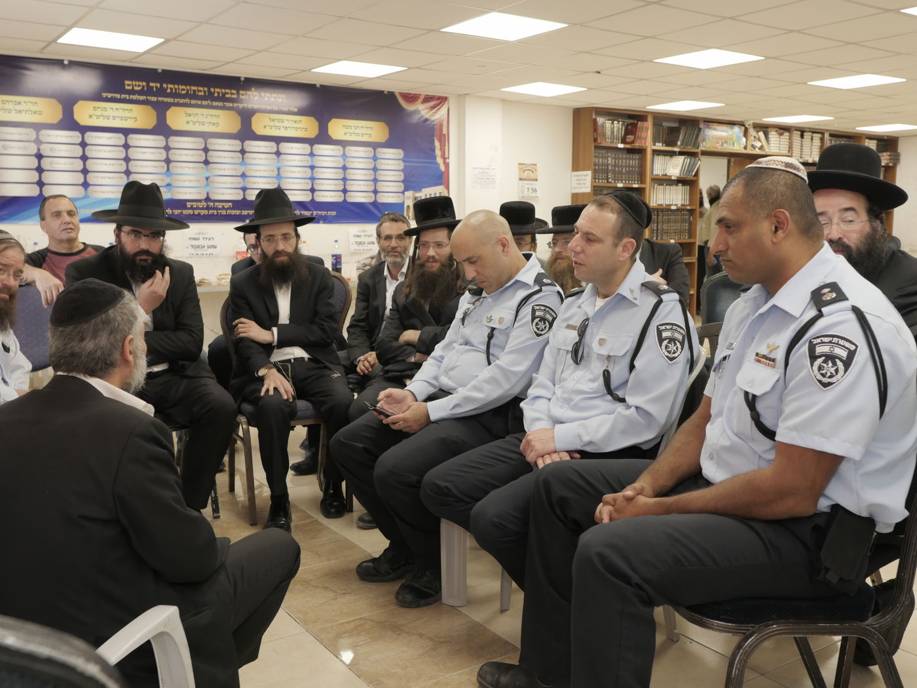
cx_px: 458
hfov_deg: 56.8
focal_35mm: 32
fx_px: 848
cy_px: 344
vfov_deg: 44.2
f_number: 2.8
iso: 640
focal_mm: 16
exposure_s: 1/160
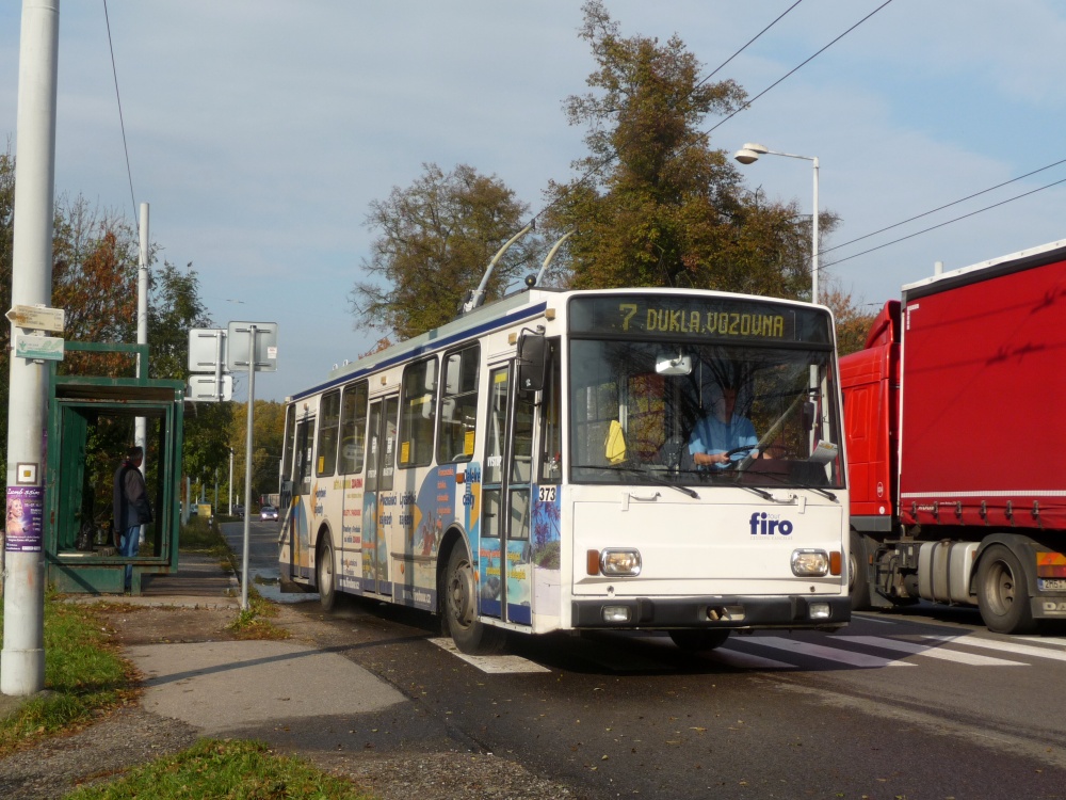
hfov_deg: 38.2
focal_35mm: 50
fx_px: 1540
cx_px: 533
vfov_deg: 29.1
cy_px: 400
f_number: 4.2
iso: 100
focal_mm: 8.5
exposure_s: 1/800
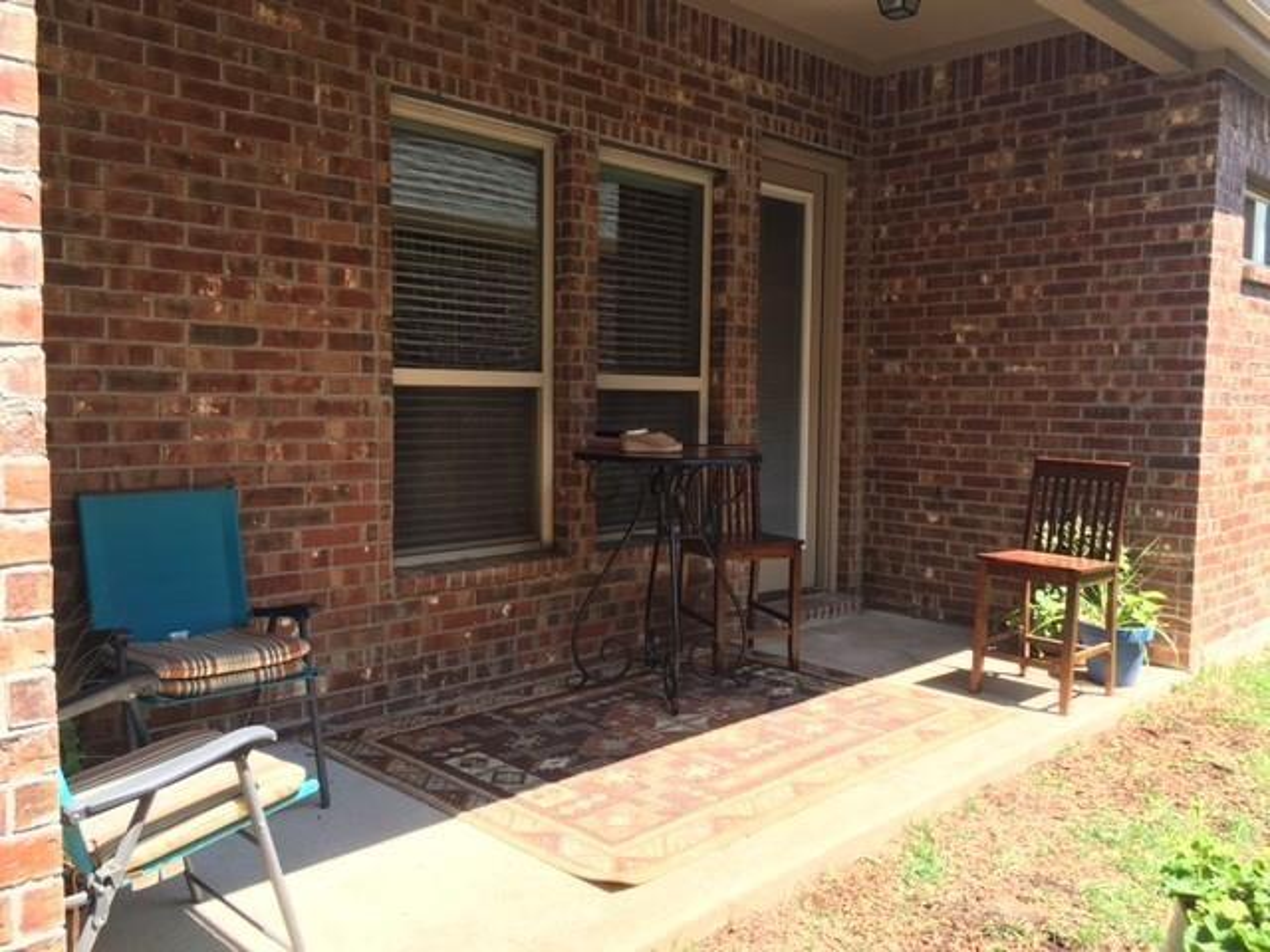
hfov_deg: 61.7
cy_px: 476
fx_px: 1064
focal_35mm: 29
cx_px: 635
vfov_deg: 48.2
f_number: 2.2
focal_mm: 4.15
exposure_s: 1/212
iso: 25
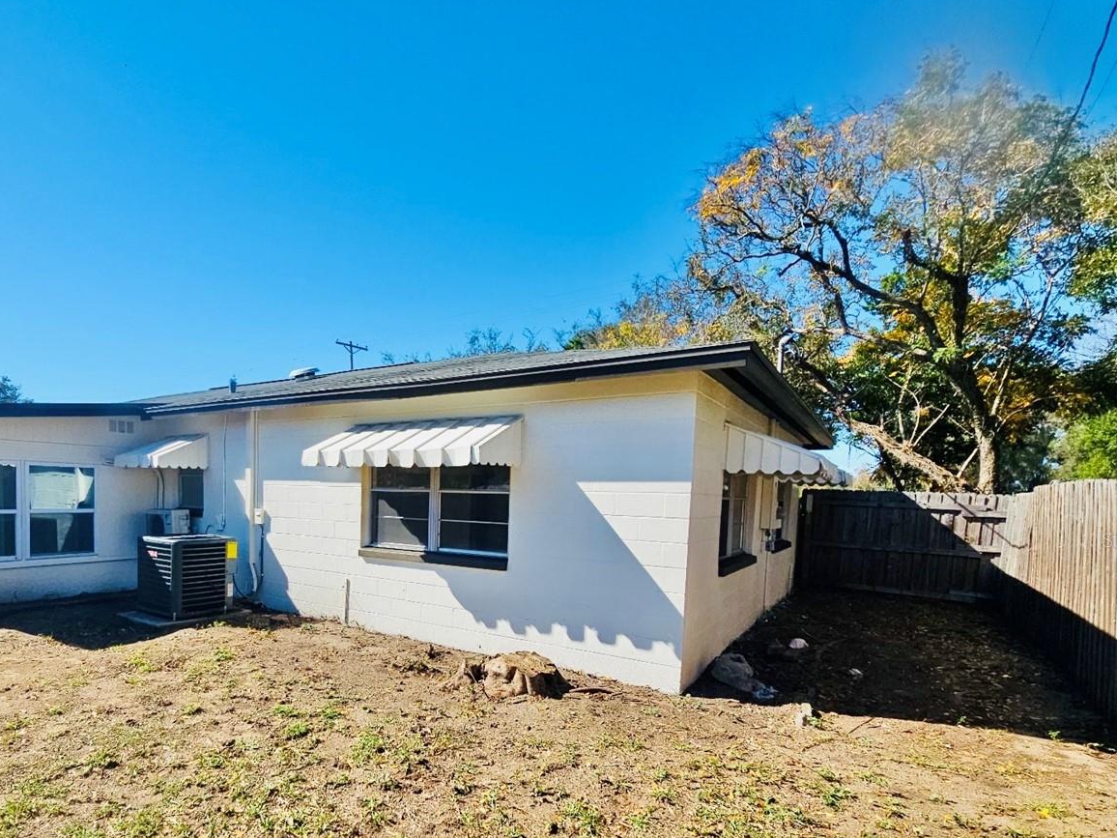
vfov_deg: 70.1
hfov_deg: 86.1
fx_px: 581
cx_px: 420
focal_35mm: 18
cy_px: 539
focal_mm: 2.2
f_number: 2.2
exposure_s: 1/1667
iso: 50
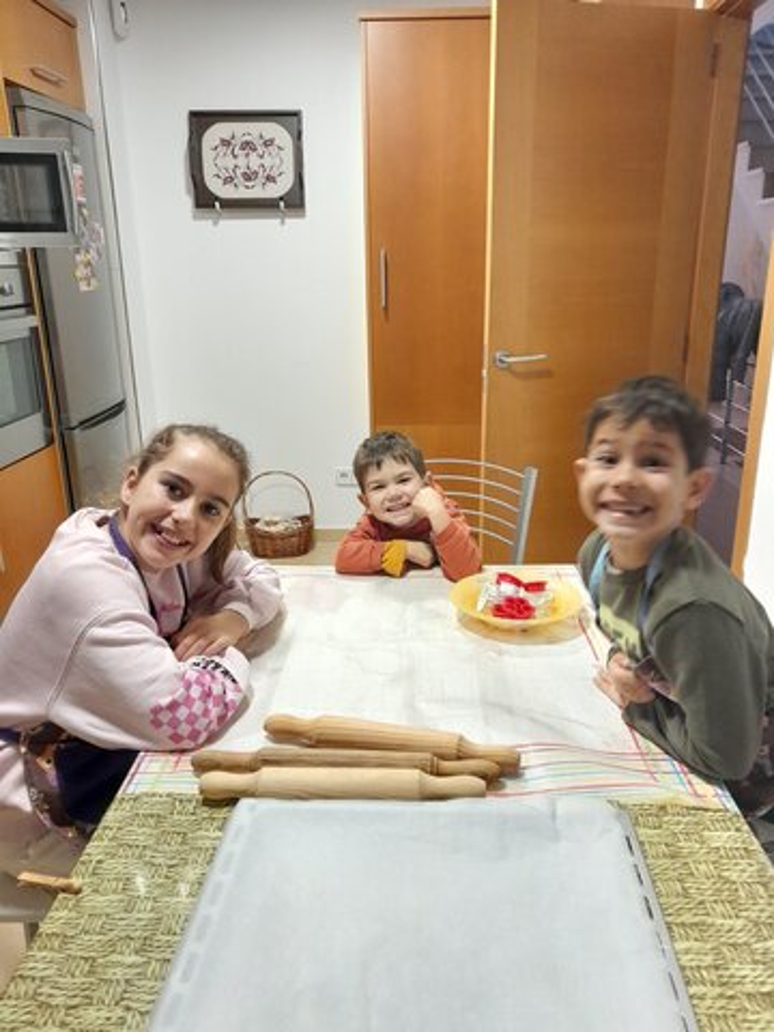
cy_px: 516
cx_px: 387
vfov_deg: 65.3
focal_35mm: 27
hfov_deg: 51.4
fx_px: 805
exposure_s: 1/33
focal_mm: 4
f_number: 1.8
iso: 400
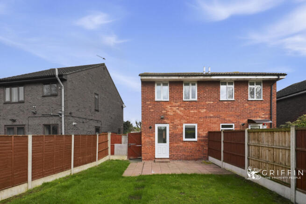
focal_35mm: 15
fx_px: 128
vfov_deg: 77.4
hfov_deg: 100.4
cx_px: 153
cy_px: 102
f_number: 5
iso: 100
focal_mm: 15
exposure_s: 1/320
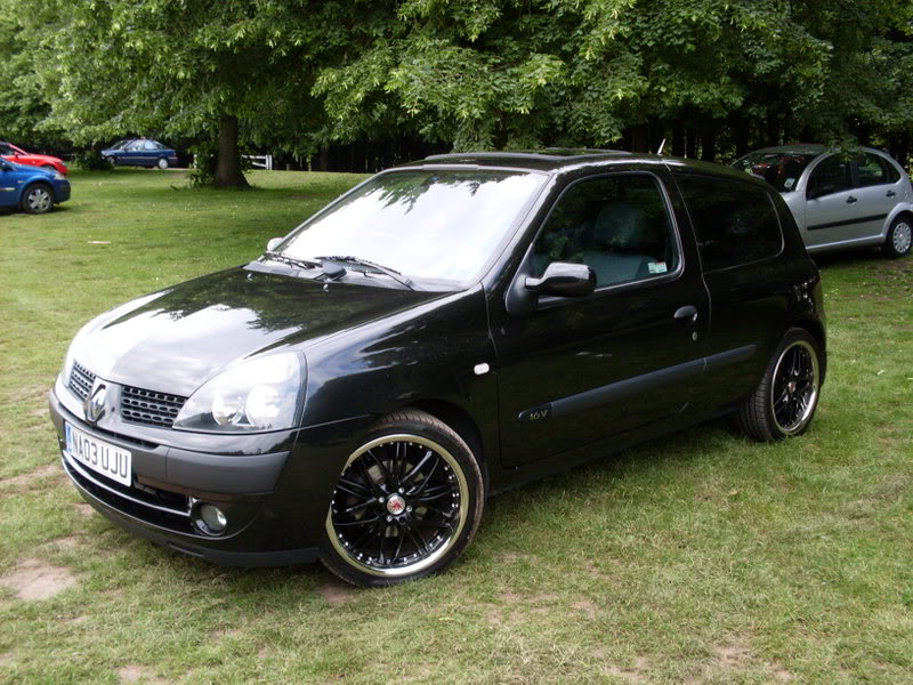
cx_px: 456
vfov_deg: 37.7
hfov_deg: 49.0
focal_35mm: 38
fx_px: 1002
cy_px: 342
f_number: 2.8
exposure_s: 1/125
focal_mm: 6.3
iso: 80
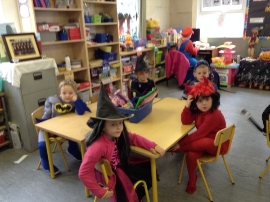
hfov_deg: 55.4
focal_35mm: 33
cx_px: 135
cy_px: 101
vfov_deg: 42.8
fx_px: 257
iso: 160
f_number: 2.4
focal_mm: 3.3
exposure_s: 1/25
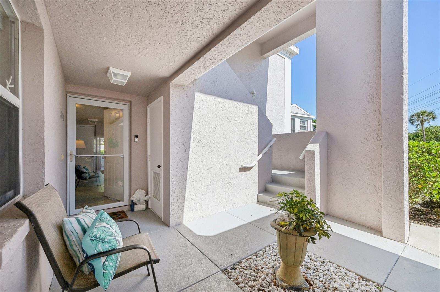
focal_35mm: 14
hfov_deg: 104.3
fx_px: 171
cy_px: 146
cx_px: 220
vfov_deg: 81.1
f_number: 8
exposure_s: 1/800
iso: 400
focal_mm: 14
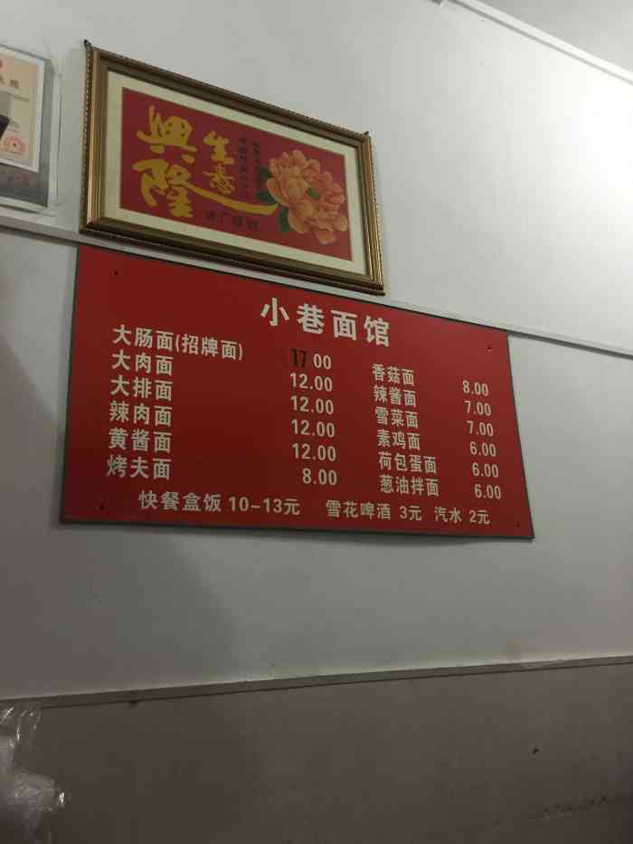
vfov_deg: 61.7
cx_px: 316
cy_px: 422
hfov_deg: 48.2
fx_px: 707
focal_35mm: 29
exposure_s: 1/30
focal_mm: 4.15
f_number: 2.2
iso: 100
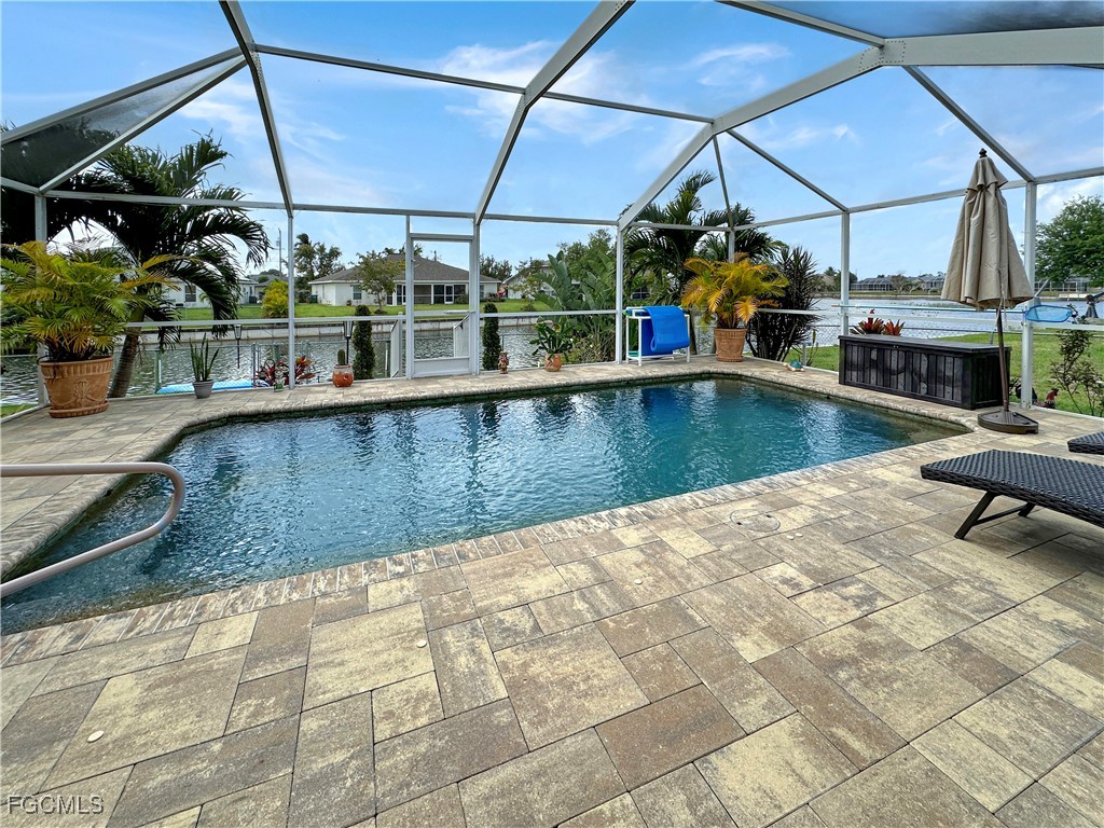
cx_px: 552
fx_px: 446
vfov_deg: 85.7
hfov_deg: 102.1
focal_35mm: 14
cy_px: 414
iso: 40
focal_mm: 2.22
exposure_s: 1/1014
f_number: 2.2
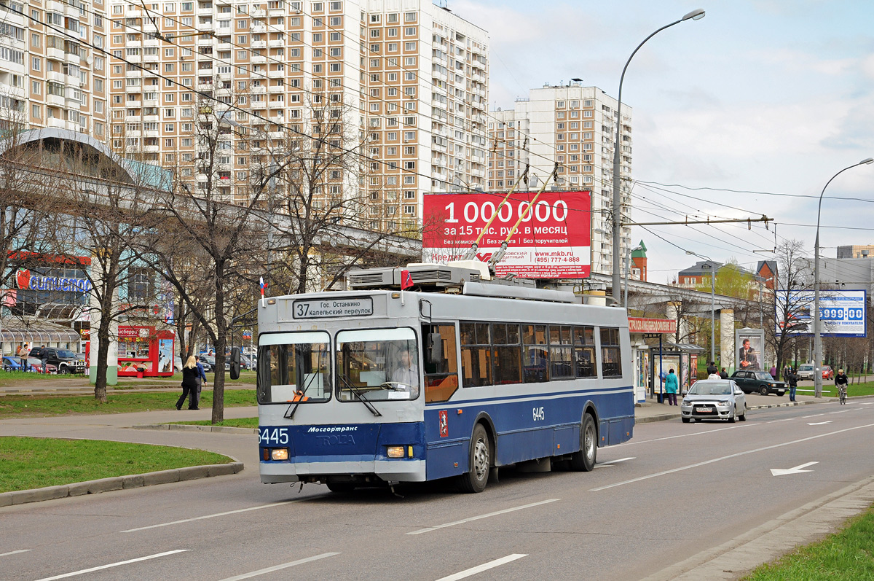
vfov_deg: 18.9
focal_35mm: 72
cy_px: 290
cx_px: 437
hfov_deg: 28.1
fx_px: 1746
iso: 250
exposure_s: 1/400
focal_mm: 48
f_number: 9
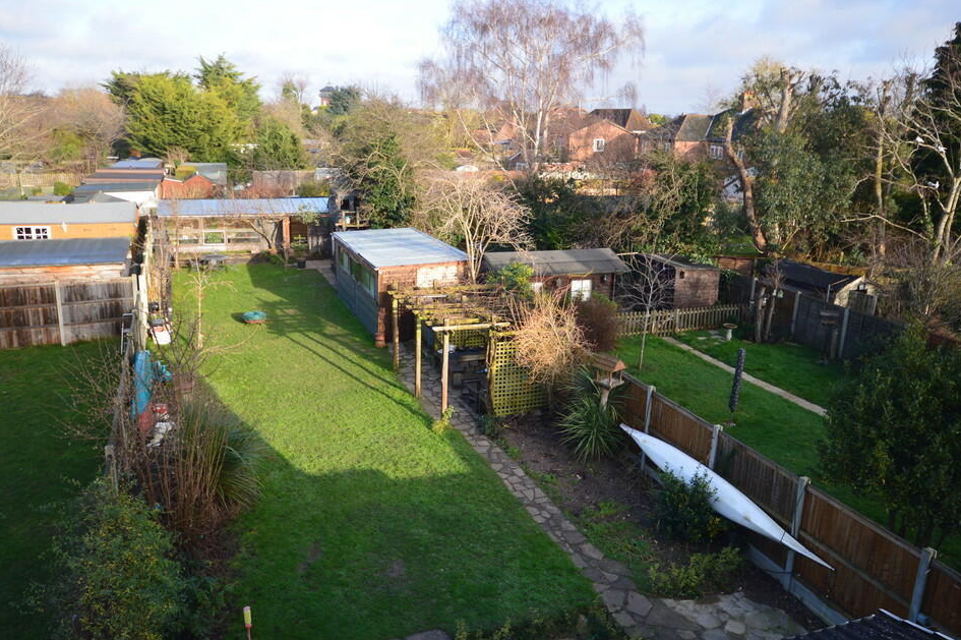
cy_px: 304
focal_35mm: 26
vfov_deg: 49.5
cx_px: 470
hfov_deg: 69.4
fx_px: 694
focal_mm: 16
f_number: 5
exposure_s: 1/100
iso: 100
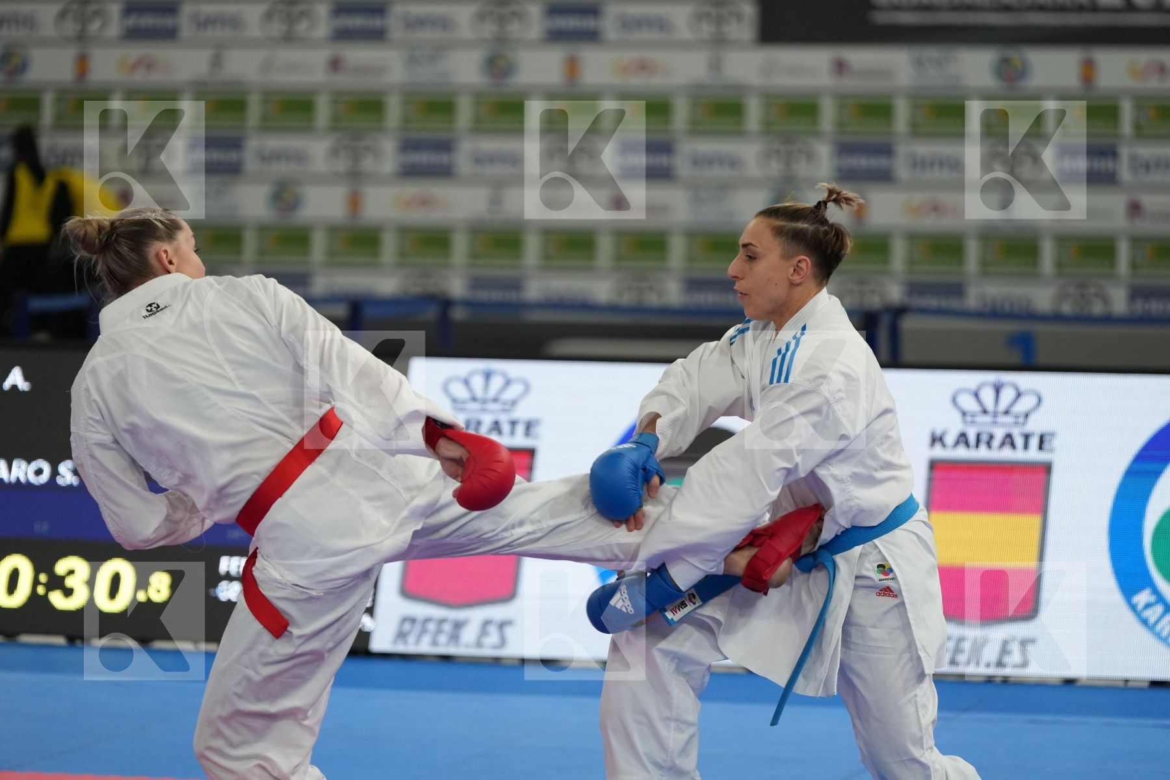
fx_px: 5102
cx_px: 585
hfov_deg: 13.1
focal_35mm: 157
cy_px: 390
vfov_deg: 8.7
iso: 2000
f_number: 2.8
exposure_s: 1/1000
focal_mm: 157
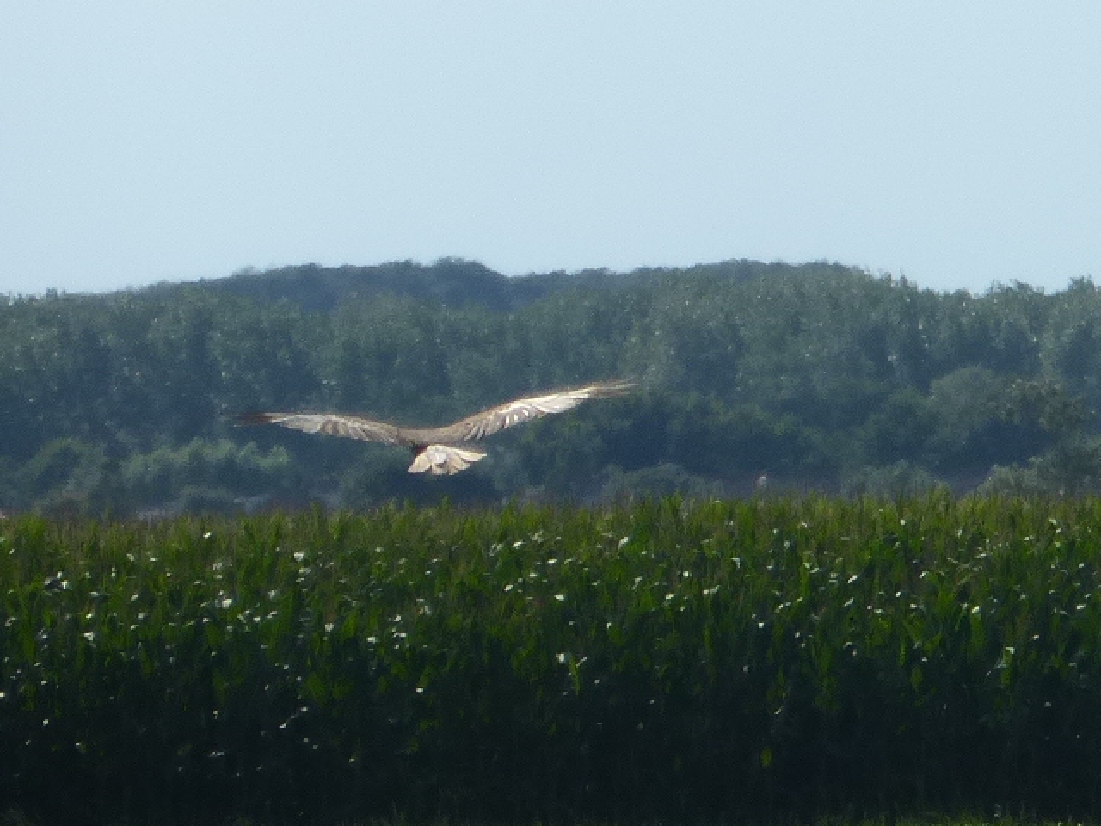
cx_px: 550
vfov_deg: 4.4
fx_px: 10687
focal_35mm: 336
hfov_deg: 5.9
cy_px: 413
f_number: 5.9
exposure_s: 1/800
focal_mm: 60
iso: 100
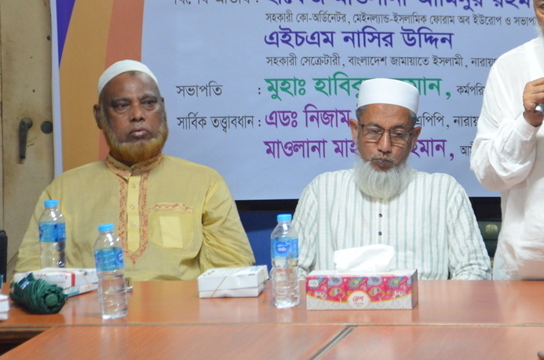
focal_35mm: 194
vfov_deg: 7.0
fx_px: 2925
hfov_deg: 10.6
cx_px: 413
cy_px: 111
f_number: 5
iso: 1600
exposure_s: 1/30
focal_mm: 70
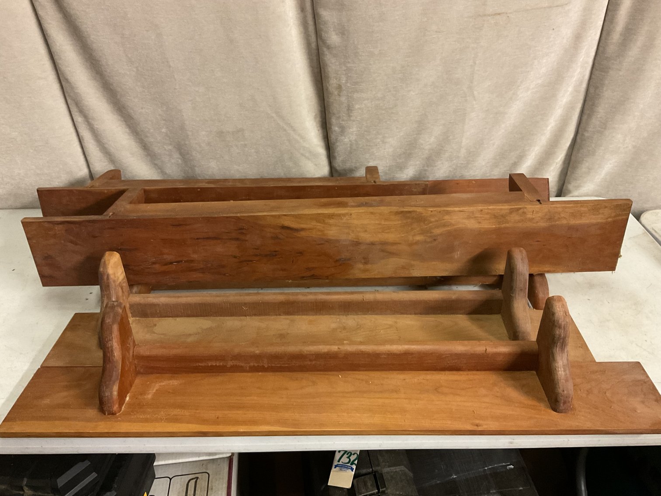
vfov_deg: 48.2
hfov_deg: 61.7
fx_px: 554
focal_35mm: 29
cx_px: 330
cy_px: 248
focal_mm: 3
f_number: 1.8
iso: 320
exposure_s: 1/40
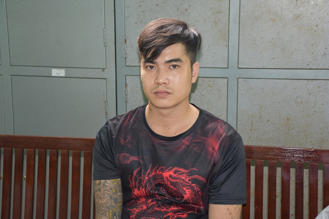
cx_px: 164
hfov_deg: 29.9
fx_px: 617
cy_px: 110
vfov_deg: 20.2
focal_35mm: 68
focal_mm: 45
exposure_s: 1/60
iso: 560
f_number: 4.5
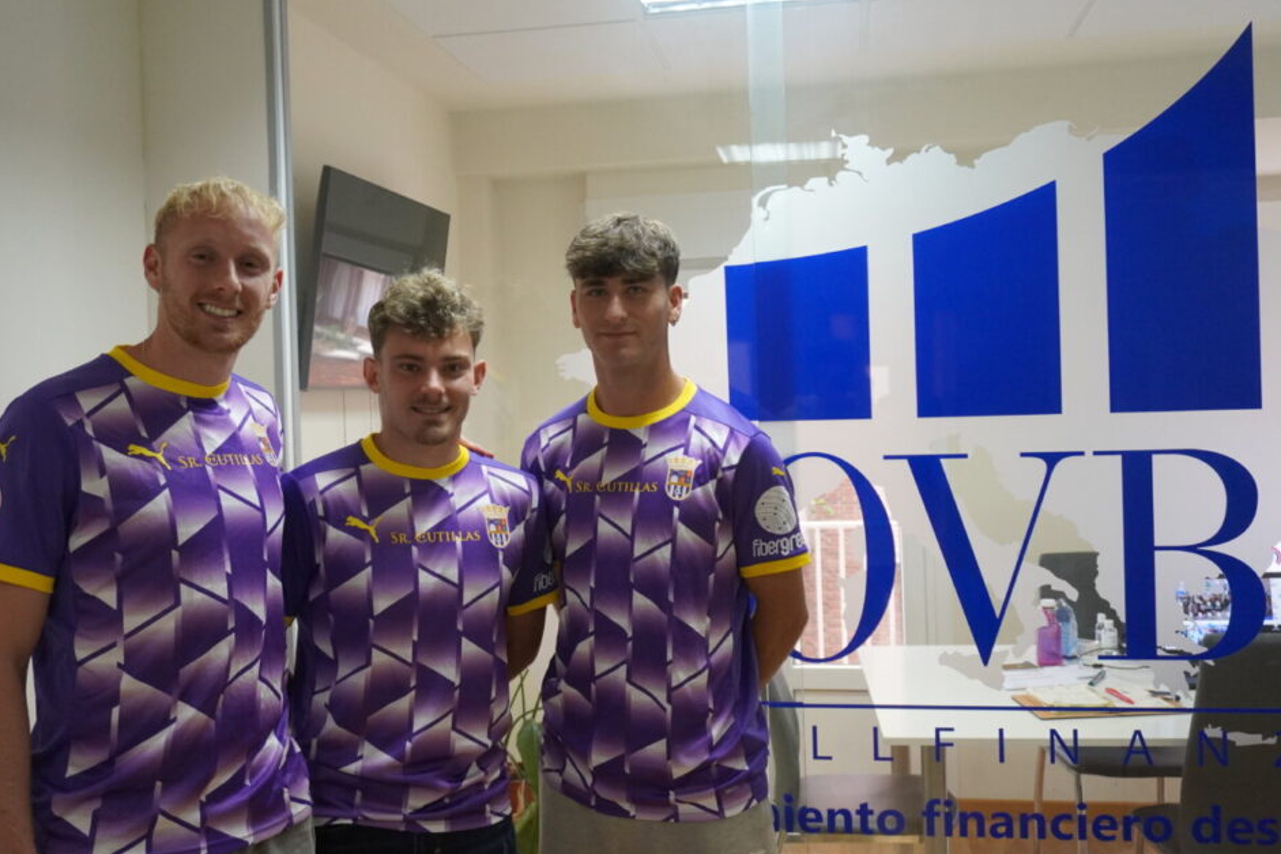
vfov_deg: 35.4
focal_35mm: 38
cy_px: 400
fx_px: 1336
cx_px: 598
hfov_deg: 51.2
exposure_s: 1/160
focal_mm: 23
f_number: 4
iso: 2000
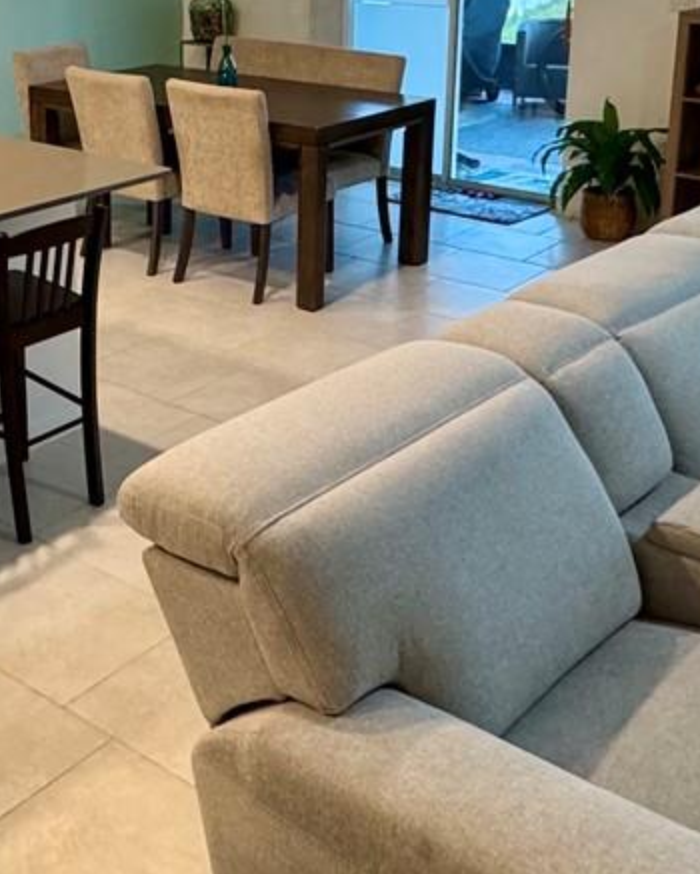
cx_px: 174
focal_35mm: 50
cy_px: 190
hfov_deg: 29.8
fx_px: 1294
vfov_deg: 36.2
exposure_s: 1/60
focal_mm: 2.22
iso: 400
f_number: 2.2
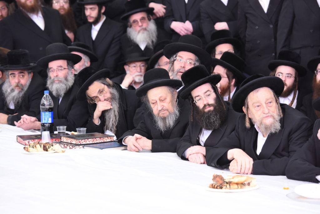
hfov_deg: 14.7
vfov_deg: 9.8
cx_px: 160
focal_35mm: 140
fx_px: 1245
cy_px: 107
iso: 2500
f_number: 4.5
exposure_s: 1/125
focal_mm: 140
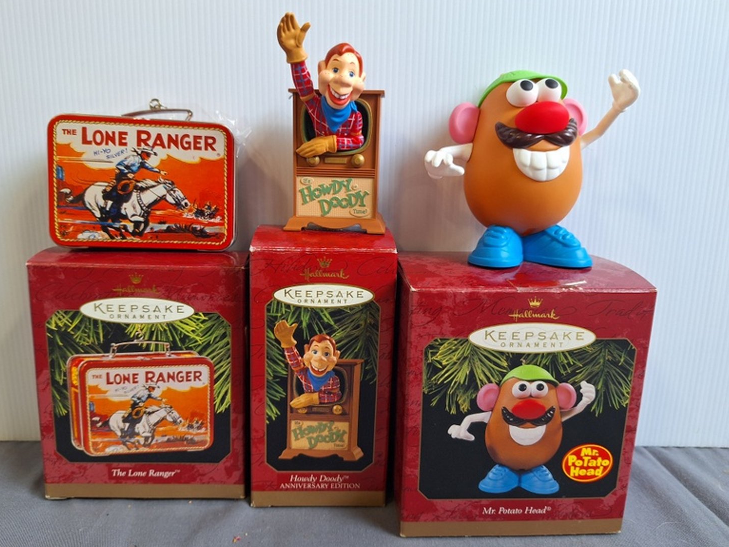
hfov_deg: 71.6
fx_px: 506
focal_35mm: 24
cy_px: 272
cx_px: 354
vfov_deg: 56.8
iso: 125
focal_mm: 5.54
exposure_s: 1/40
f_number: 1.8
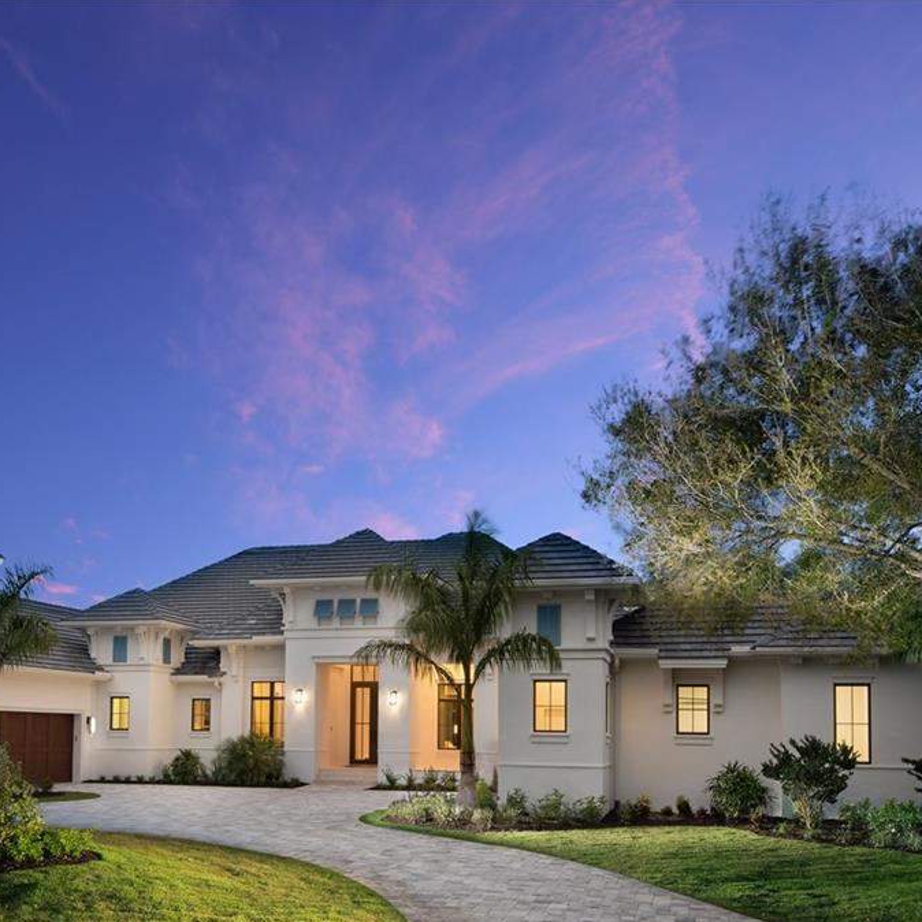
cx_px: 376
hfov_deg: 52.2
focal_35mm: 31
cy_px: 464
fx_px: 934
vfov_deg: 52.5
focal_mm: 24
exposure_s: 1.3
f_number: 11
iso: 125
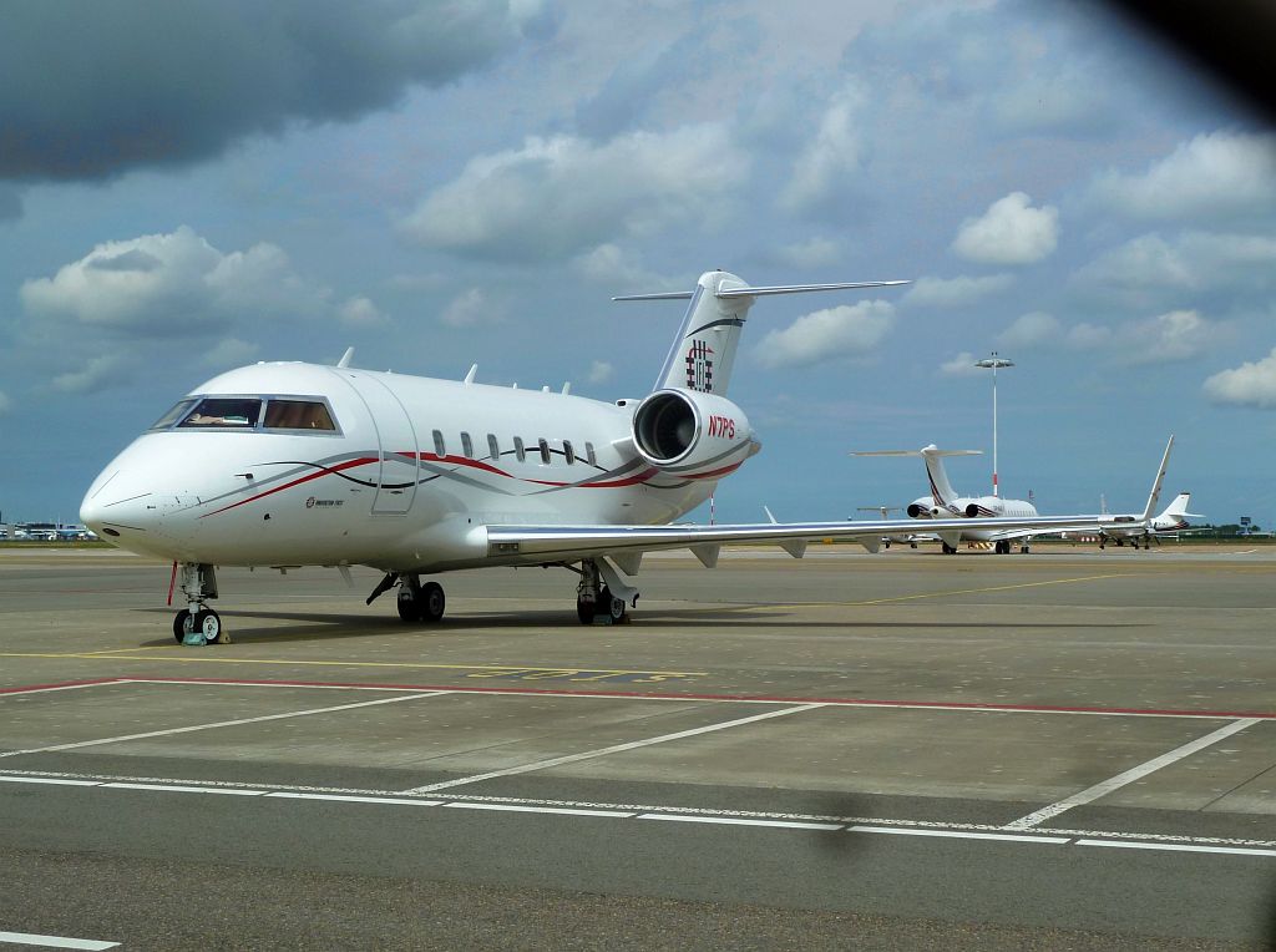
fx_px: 2171
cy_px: 476
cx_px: 638
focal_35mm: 59
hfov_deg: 32.8
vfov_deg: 24.7
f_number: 5.6
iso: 80
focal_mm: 9.7
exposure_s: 1/640
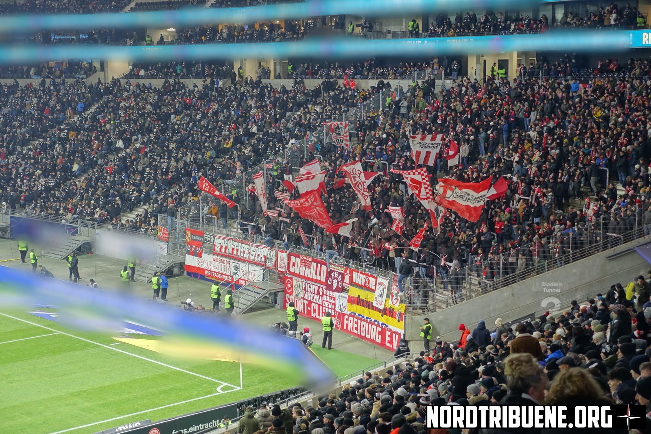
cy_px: 217
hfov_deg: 29.7
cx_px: 326
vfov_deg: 20.0
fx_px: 1230
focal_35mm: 68
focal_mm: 25
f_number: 2.8
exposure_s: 1/80
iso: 500
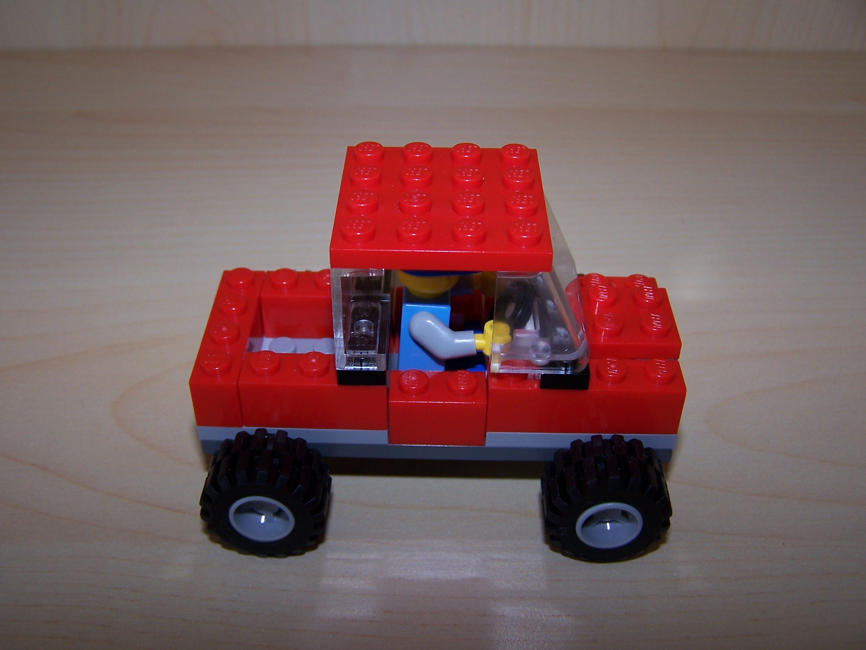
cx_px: 433
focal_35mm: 38
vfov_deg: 37.7
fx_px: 951
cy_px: 325
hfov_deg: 49.0
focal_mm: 6.3
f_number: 2.8
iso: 80
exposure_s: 1/60
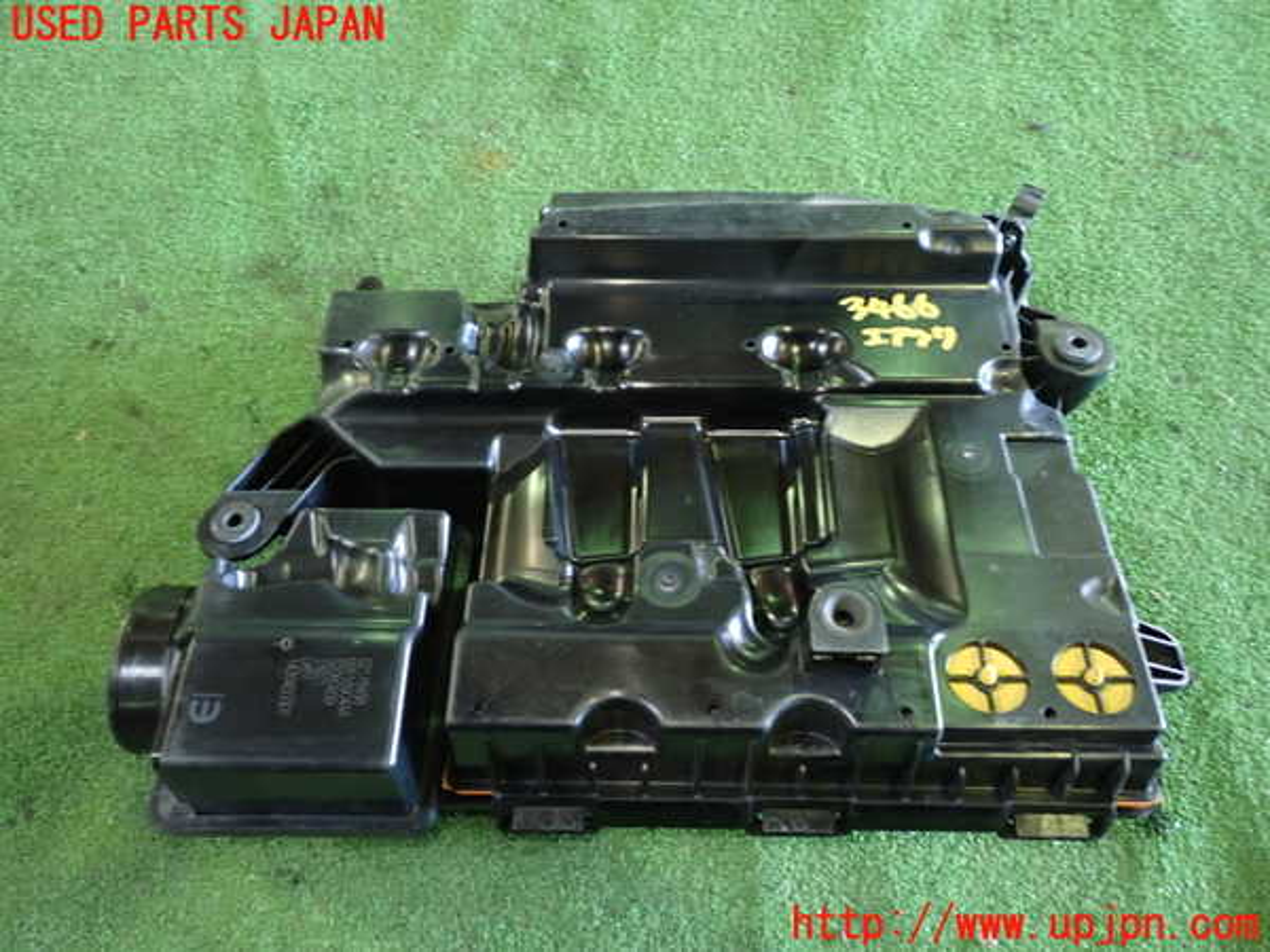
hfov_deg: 60.0
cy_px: 476
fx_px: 1101
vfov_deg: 46.8
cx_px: 635
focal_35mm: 30
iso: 800
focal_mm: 5.4
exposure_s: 1/30
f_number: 2.3
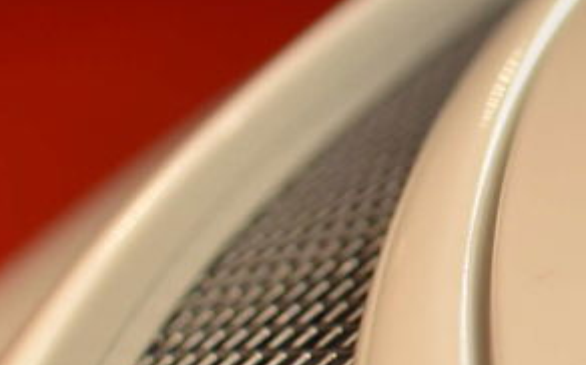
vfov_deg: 6.9
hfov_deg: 10.7
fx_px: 2997
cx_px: 891
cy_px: -111
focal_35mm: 188
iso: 560
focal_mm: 35
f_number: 4
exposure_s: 1/60
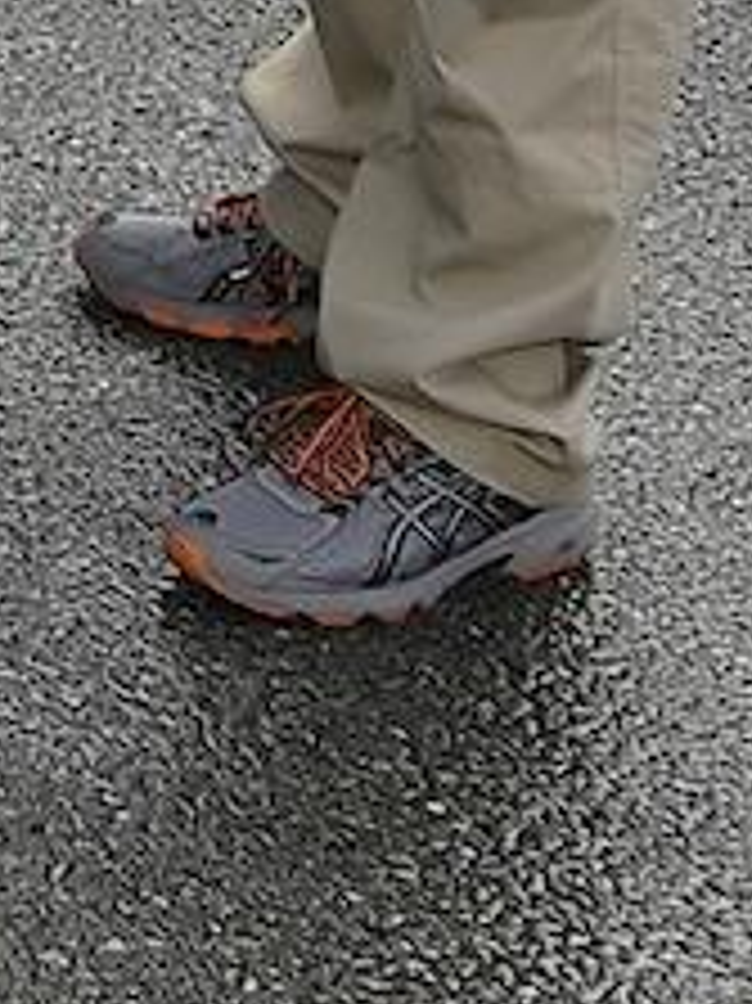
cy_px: -1175
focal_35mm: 174
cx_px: -1864
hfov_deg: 7.1
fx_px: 5045
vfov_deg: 10.3
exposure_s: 1/200
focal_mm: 14
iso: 200
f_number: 11
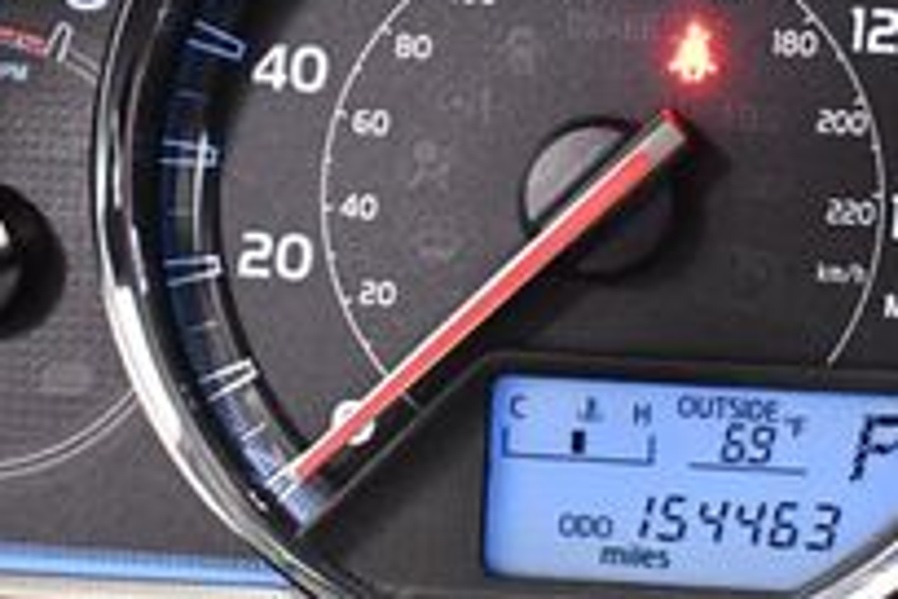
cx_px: 555
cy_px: 207
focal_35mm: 113
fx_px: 2819
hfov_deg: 18.1
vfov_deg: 12.1
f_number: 3.5
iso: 5000
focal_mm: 18
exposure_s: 1/60
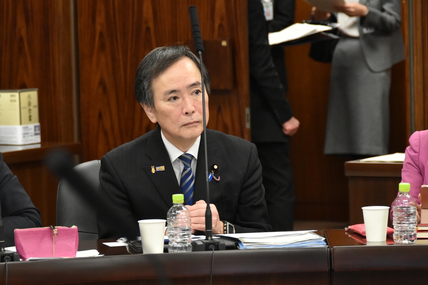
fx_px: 2316
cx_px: 214
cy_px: 142
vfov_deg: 7.0
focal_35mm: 195
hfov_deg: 10.6
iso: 2500
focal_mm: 130
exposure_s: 1/160
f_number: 6.3
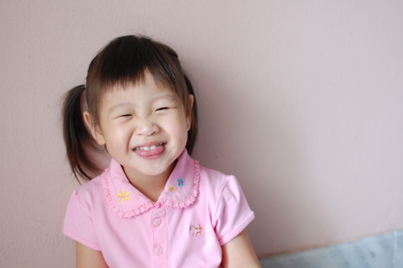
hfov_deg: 37.9
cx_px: 202
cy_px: 134
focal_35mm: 52
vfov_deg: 25.7
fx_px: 587
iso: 400
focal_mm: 35
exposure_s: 1/30
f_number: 2.8
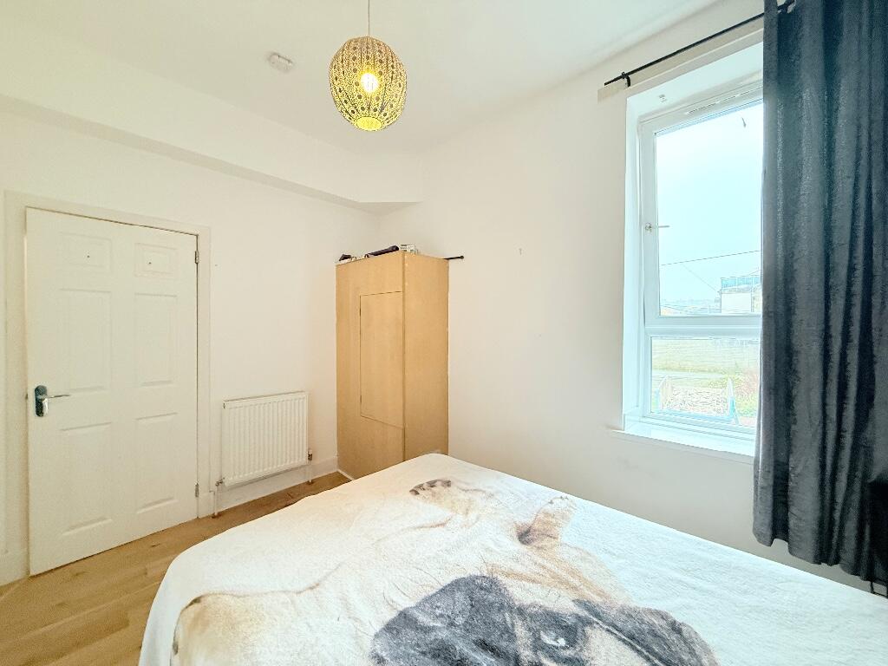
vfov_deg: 85.7
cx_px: 444
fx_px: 359
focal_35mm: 14
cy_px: 333
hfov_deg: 102.1
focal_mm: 2.22
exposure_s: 1/60
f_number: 2.2
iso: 400
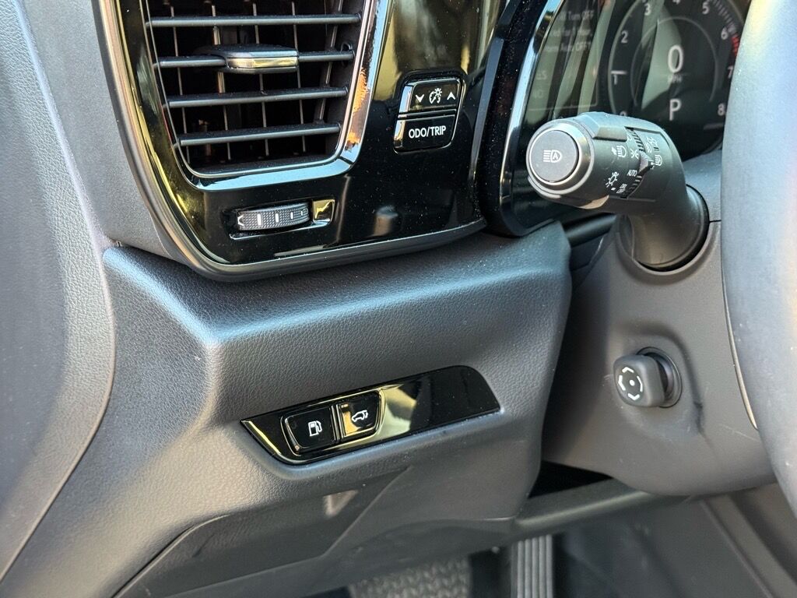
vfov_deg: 30.3
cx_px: 398
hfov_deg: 39.7
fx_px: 1105
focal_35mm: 48
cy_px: 299
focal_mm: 6.76
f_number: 1.78
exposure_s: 1/52
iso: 250
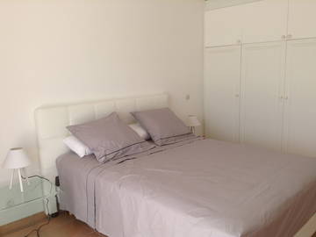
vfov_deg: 42.9
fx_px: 301
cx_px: 158
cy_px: 118
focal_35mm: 33
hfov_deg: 55.4
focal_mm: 3.3
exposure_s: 1/240
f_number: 2.4
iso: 25
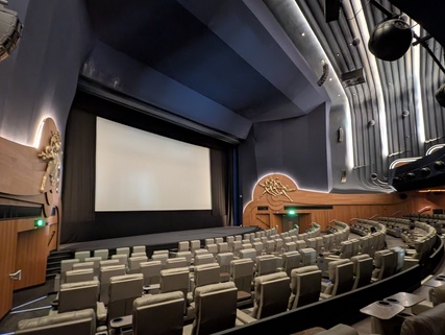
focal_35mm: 18
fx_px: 232
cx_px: 234
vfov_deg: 71.5
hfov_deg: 87.6
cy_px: 184
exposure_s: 1/3.87
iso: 633
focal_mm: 2.23
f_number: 1.95
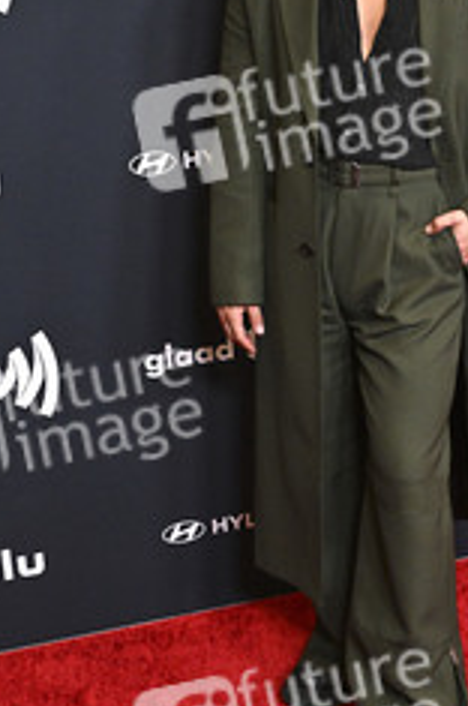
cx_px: 375
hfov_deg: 19.7
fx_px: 1330
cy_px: 270
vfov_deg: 29.6
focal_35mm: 68
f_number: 5.6
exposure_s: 1/250
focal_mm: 40
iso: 4000
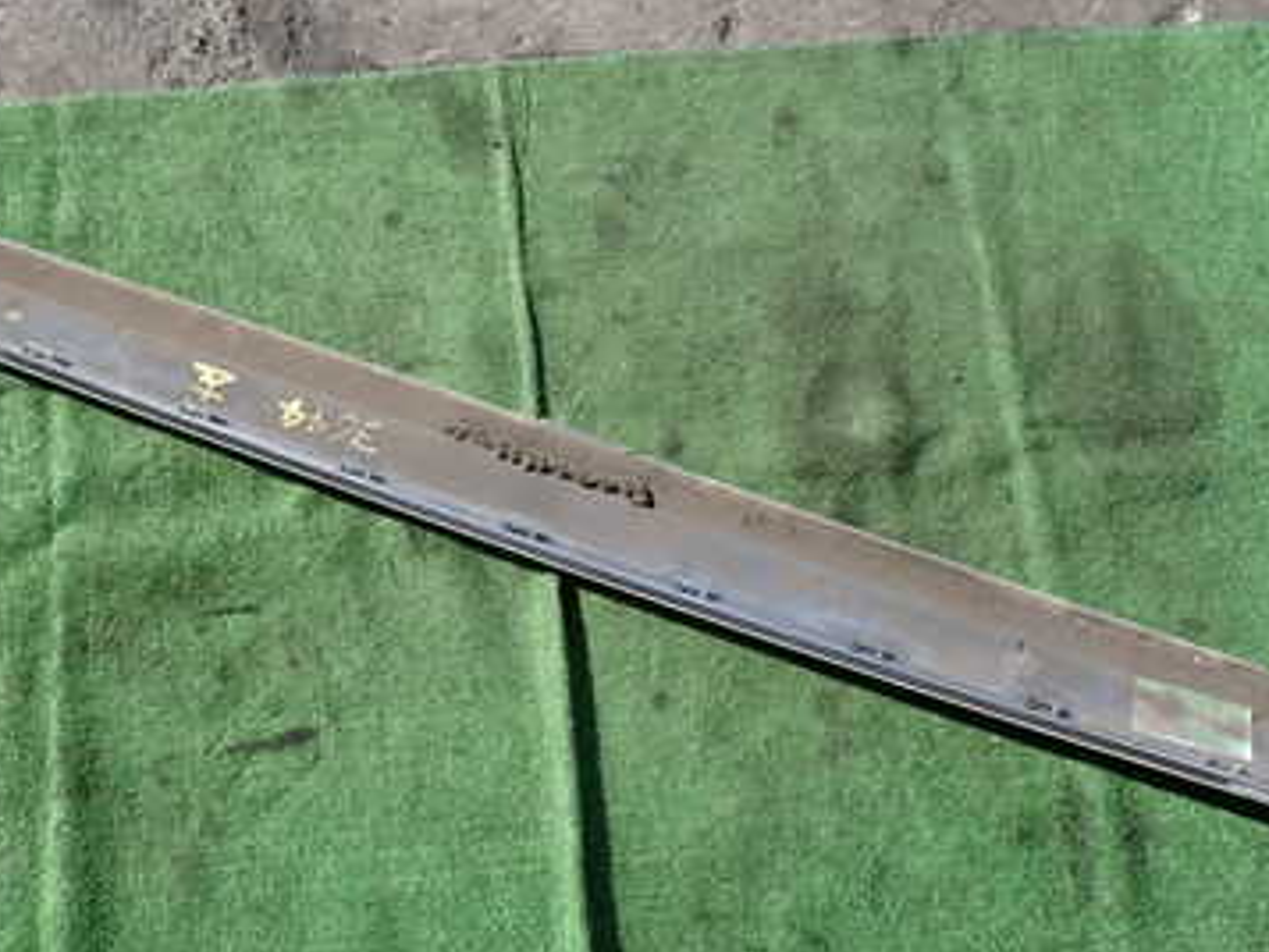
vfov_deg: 34.2
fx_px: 1540
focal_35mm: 42
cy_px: 366
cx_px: 498
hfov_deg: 44.5
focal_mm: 4.5
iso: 100
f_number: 2.8
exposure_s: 1/800
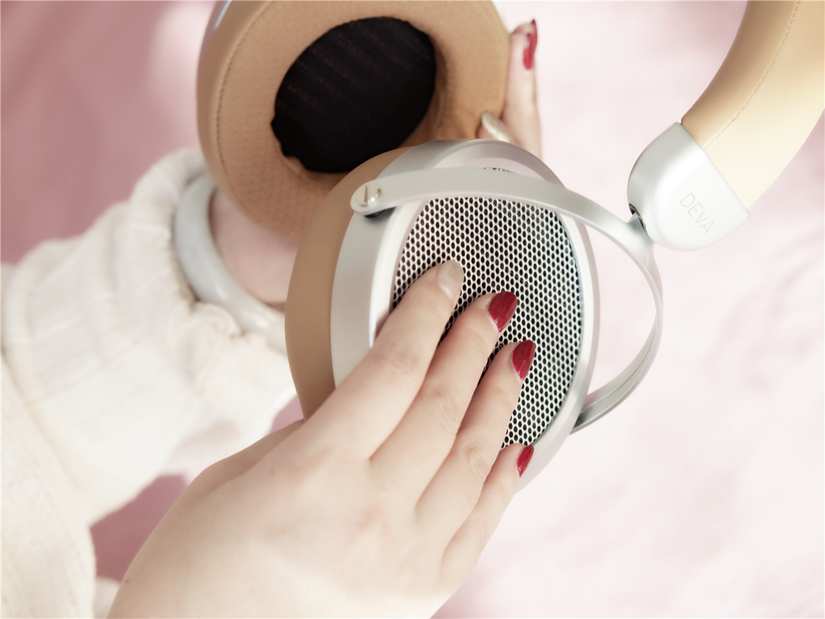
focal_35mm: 86
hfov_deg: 22.8
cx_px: 412
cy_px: 310
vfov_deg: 17.2
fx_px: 2050
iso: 200
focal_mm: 43
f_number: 3.5
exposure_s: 1/80
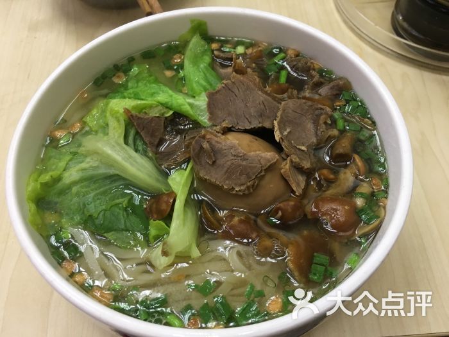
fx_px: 376
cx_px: 224
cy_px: 168
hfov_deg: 61.7
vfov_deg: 48.2
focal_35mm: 29
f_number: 2.2
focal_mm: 4.15
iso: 125
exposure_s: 1/33
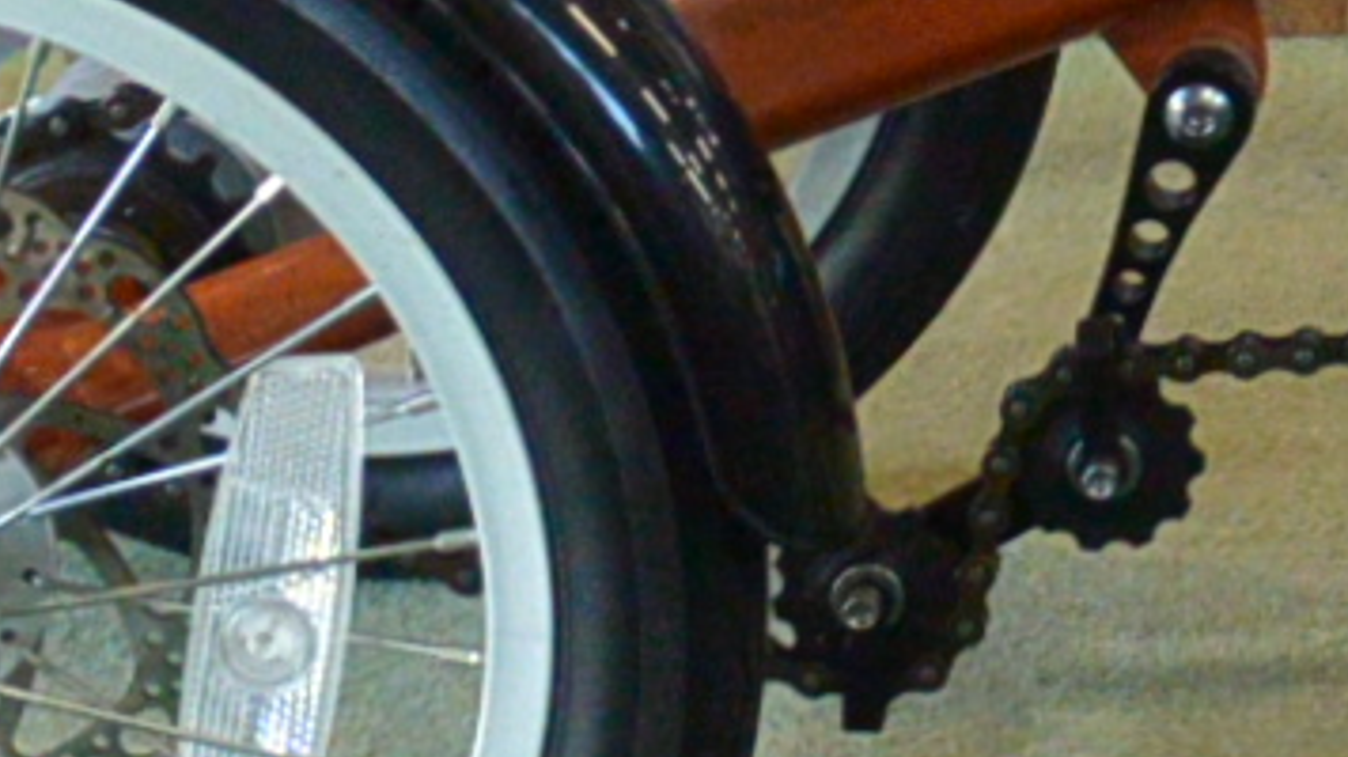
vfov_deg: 6.3
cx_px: 2461
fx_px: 6539
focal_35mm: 183
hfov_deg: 11.0
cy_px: -1185
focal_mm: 10
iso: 720
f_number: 3.5
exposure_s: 1/60
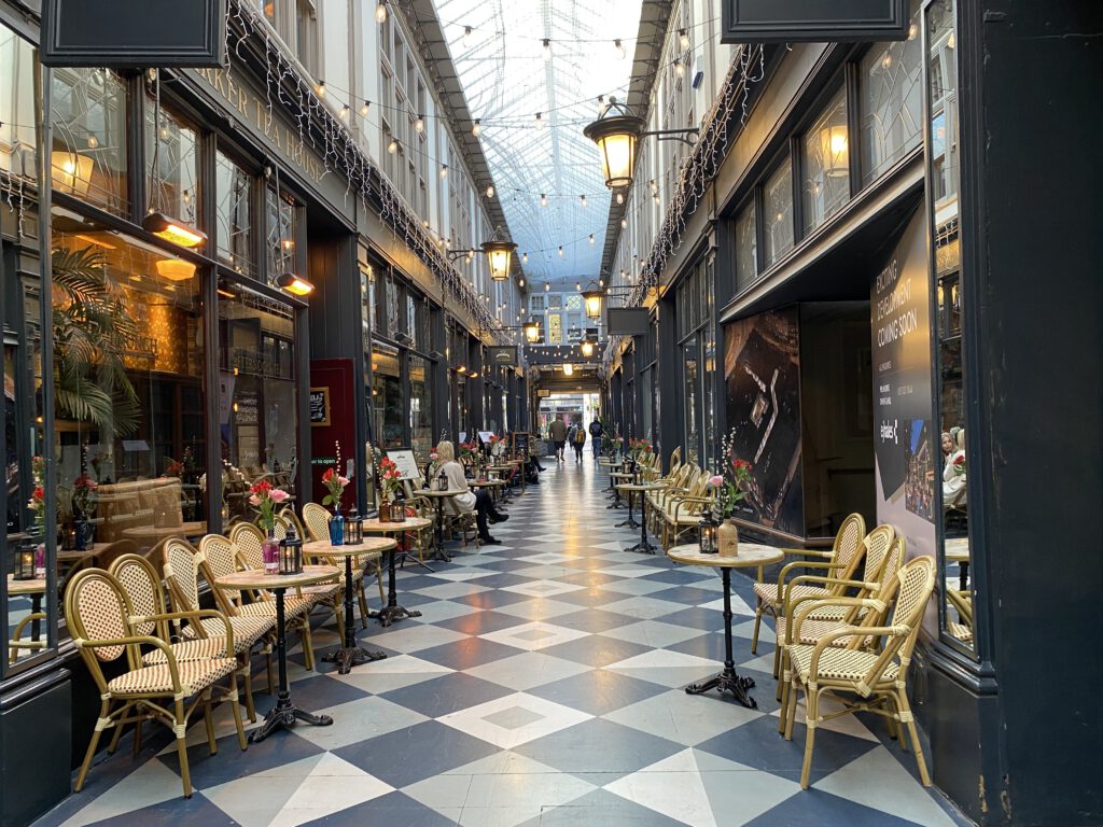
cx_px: 552
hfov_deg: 67.3
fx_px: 828
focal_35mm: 26
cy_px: 414
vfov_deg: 53.1
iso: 100
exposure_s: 1/50
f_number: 1.8
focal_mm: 4.25
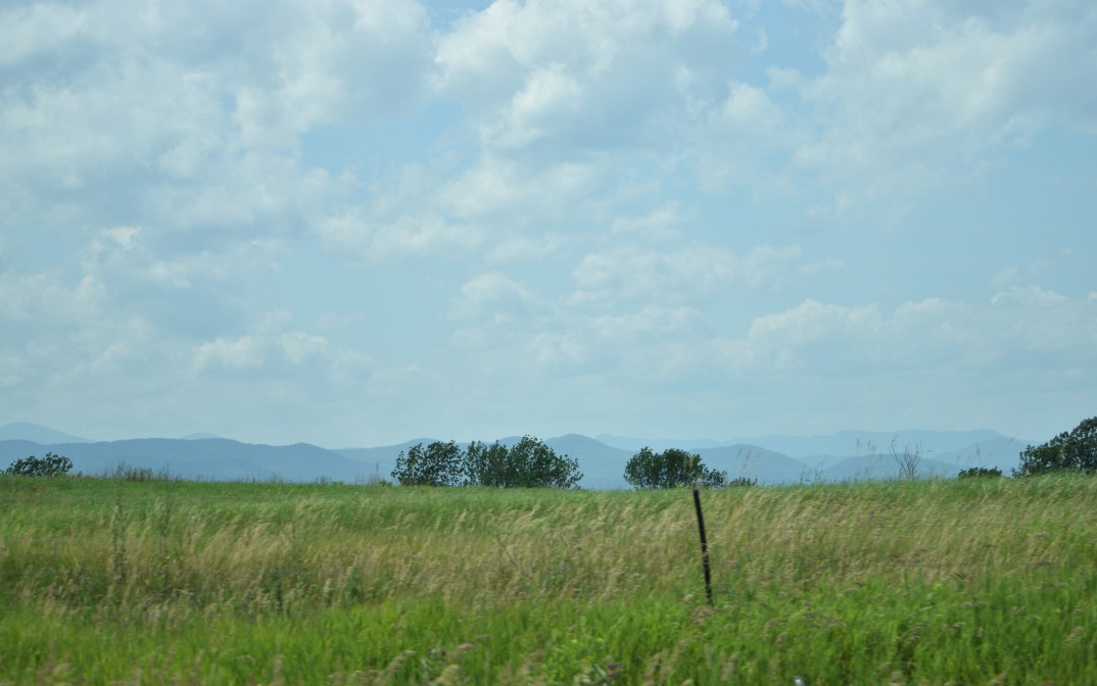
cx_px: 550
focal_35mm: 85
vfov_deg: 15.5
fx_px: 2527
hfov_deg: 24.5
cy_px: 335
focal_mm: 55
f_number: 5.6
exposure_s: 1/1250
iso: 200
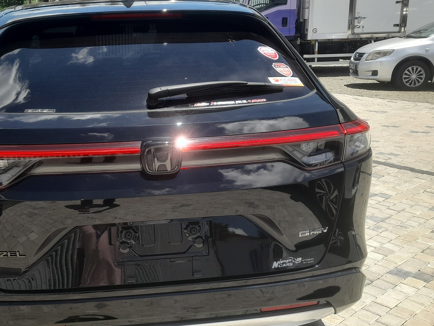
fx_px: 514
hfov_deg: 44.8
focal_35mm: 41
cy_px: 168
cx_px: 130
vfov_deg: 35.1
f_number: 2
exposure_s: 1/510
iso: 20
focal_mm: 4.6
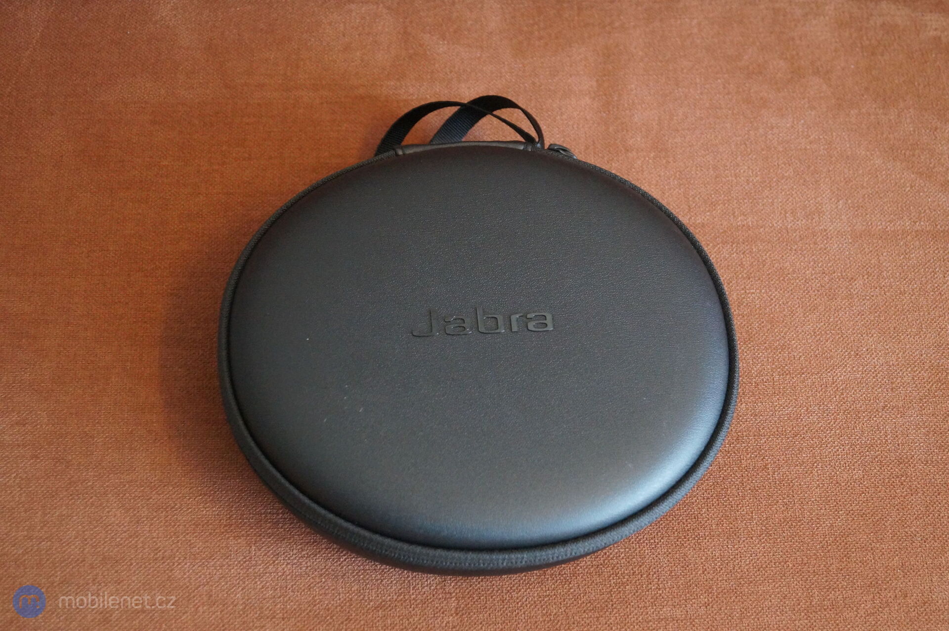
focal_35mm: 60
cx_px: 474
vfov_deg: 22.6
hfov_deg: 33.4
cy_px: 316
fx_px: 1581
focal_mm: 40
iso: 3200
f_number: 5
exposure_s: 1/125
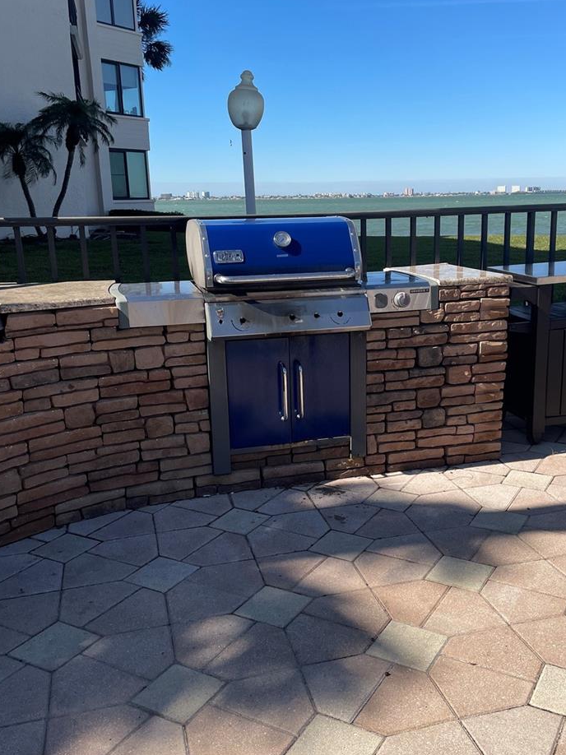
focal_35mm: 34
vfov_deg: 54.0
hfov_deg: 41.7
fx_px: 742
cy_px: 382
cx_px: 322
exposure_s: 1/4651
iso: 50
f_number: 1.6
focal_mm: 4.2
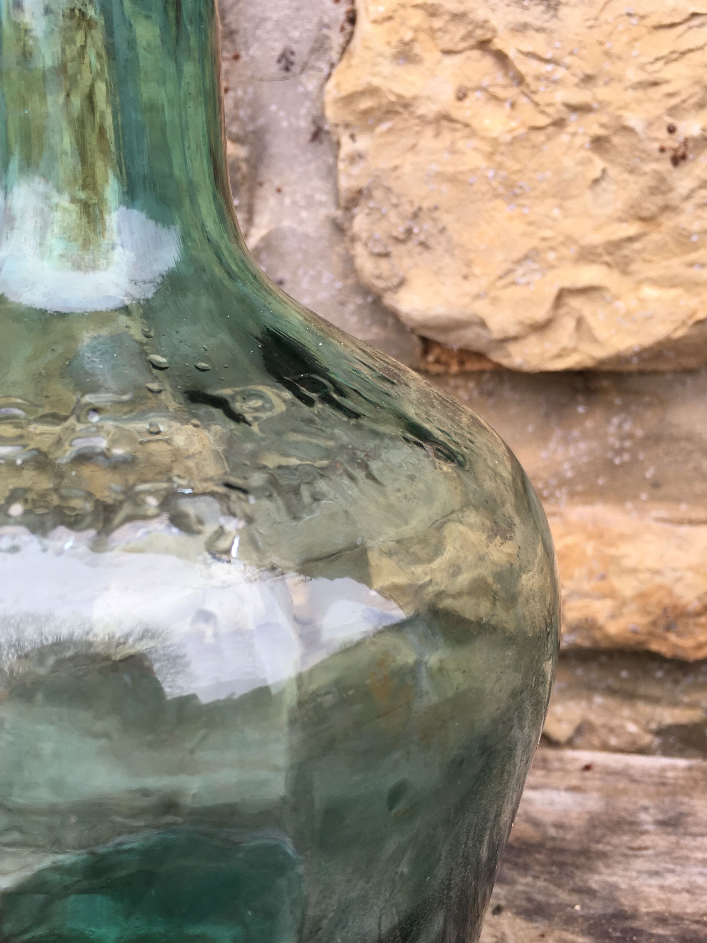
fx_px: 899
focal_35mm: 33
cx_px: 305
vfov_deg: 55.2
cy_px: 525
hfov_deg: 42.8
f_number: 2.2
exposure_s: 1/106
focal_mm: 4.15
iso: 25
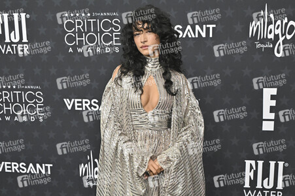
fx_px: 328
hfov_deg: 48.5
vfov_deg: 33.4
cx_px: 148
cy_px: 98
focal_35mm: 40
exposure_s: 1/320
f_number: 5.6
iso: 1250
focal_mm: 40
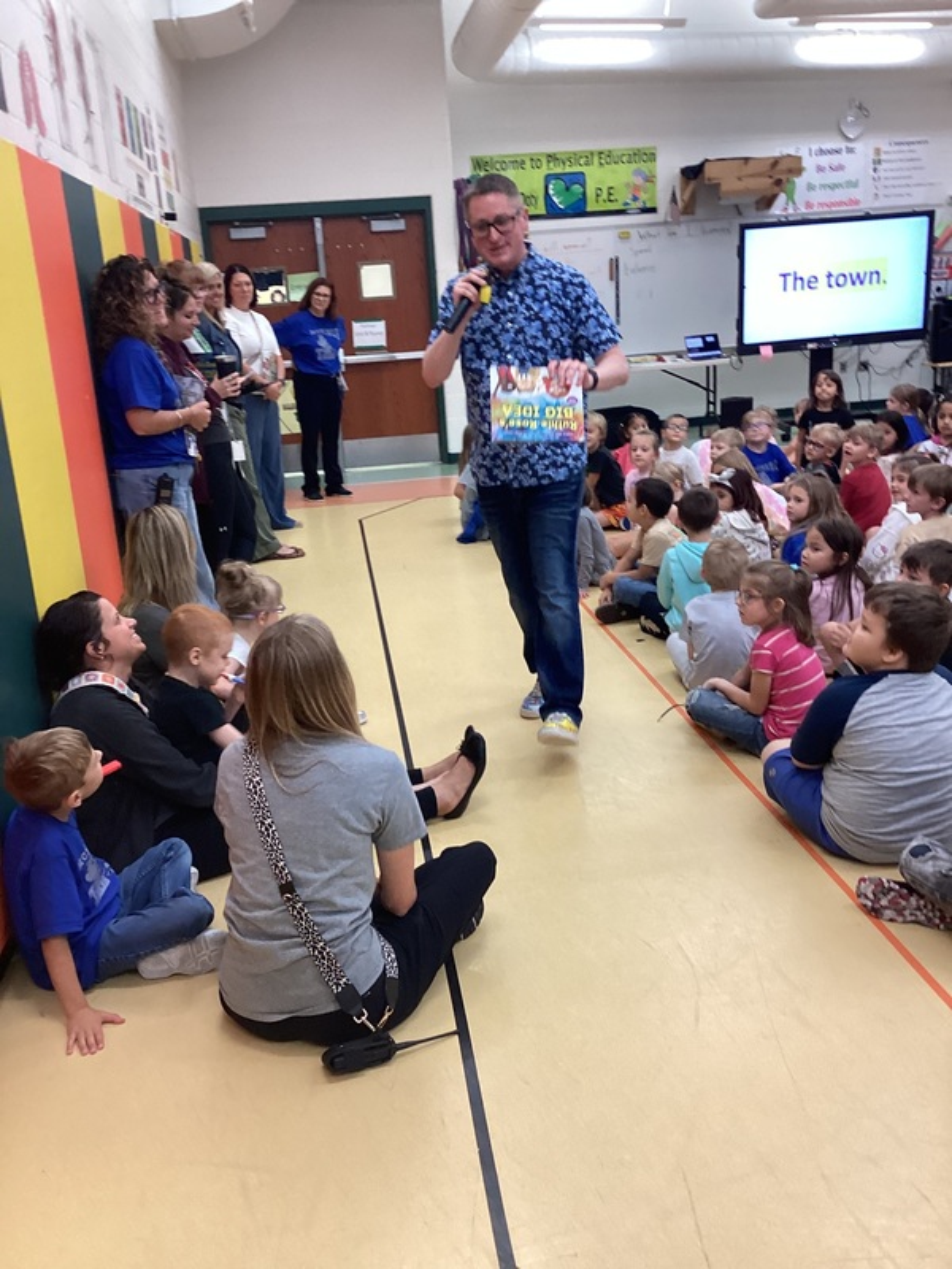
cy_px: 634
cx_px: 476
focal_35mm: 31
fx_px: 1137
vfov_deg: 58.4
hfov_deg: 45.4
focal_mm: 3.3
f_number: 2.4
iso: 160
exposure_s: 1/50
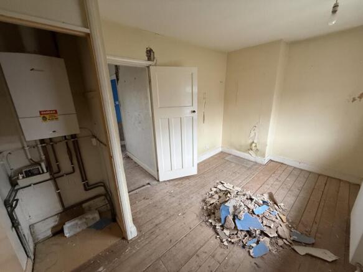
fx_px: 147
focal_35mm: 14
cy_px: 136
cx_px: 182
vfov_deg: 85.7
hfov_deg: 102.1
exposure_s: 1/66
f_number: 2.2
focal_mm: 2.22
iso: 320
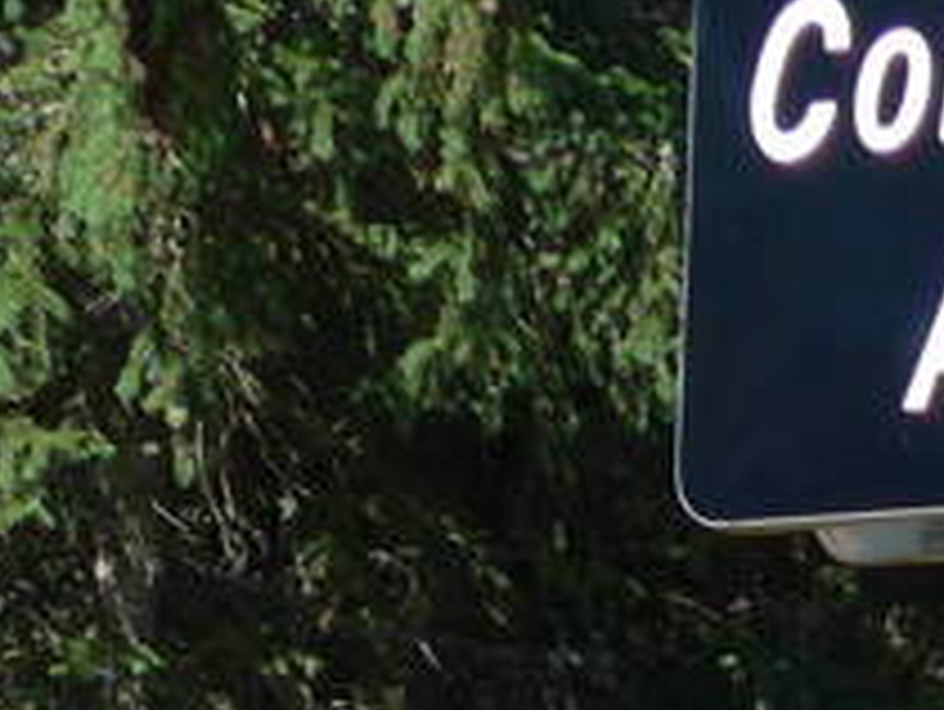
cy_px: 1753
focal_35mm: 219
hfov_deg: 8.4
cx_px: 2131
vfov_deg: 6.4
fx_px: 5979
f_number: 2.8
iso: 80
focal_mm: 7.5
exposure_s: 1/800
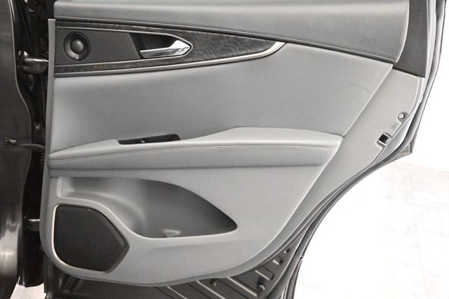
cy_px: 150
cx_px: 224
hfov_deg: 54.5
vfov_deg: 37.8
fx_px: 436
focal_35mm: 35
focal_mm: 35
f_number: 11
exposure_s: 1/60
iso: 32000
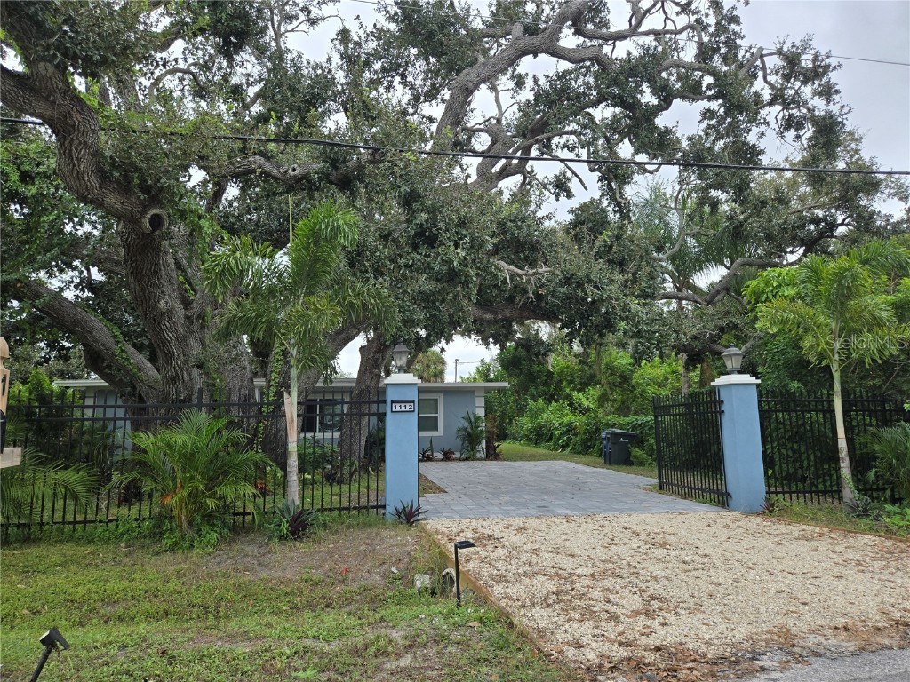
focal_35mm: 23
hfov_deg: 73.9
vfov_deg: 58.9
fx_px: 605
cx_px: 455
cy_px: 341
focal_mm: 5.4
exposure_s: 1/1597
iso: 80
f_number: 1.8
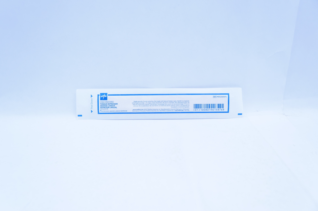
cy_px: 106
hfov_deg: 55.2
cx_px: 159
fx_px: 304
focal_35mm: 34
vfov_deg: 38.3
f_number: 4.5
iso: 800
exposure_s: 1/200
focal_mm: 23
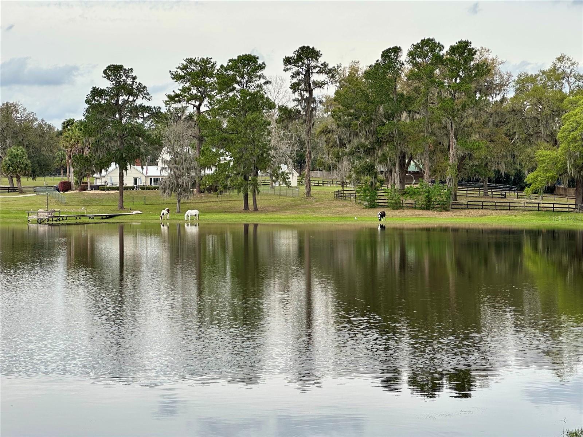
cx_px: 292
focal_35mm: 77
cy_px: 218
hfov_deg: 25.3
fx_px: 1297
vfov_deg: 19.1
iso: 32
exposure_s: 1/521
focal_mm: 9
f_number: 2.8
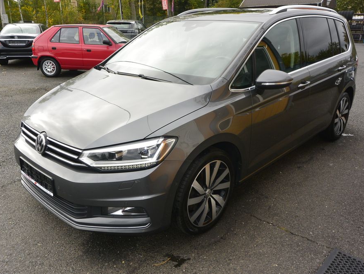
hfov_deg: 59.9
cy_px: 137
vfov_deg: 46.8
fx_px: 316
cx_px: 179
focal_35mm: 30
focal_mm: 10
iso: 160
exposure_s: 1/250
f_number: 5.6
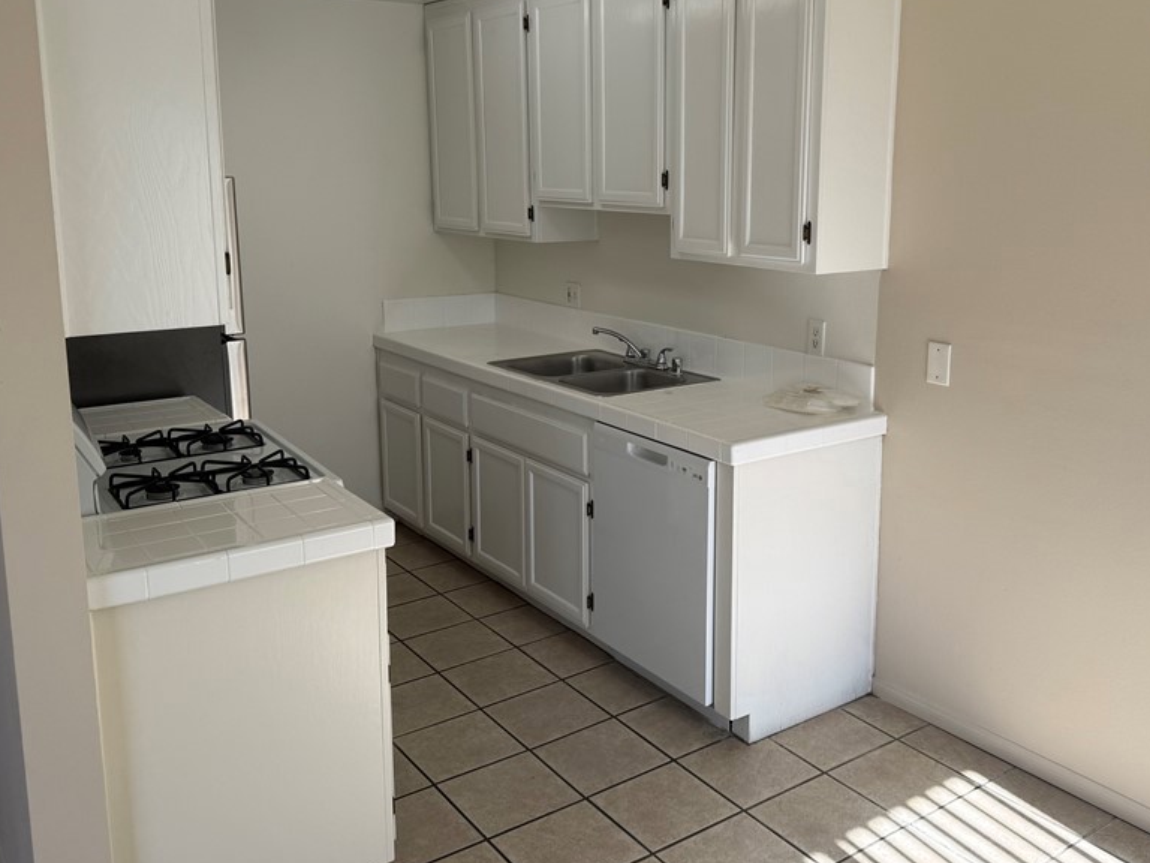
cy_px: 343
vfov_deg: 43.9
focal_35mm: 32
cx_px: 642
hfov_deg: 56.7
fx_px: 1063
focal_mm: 6.76
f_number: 1.78
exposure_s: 1/750
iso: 80
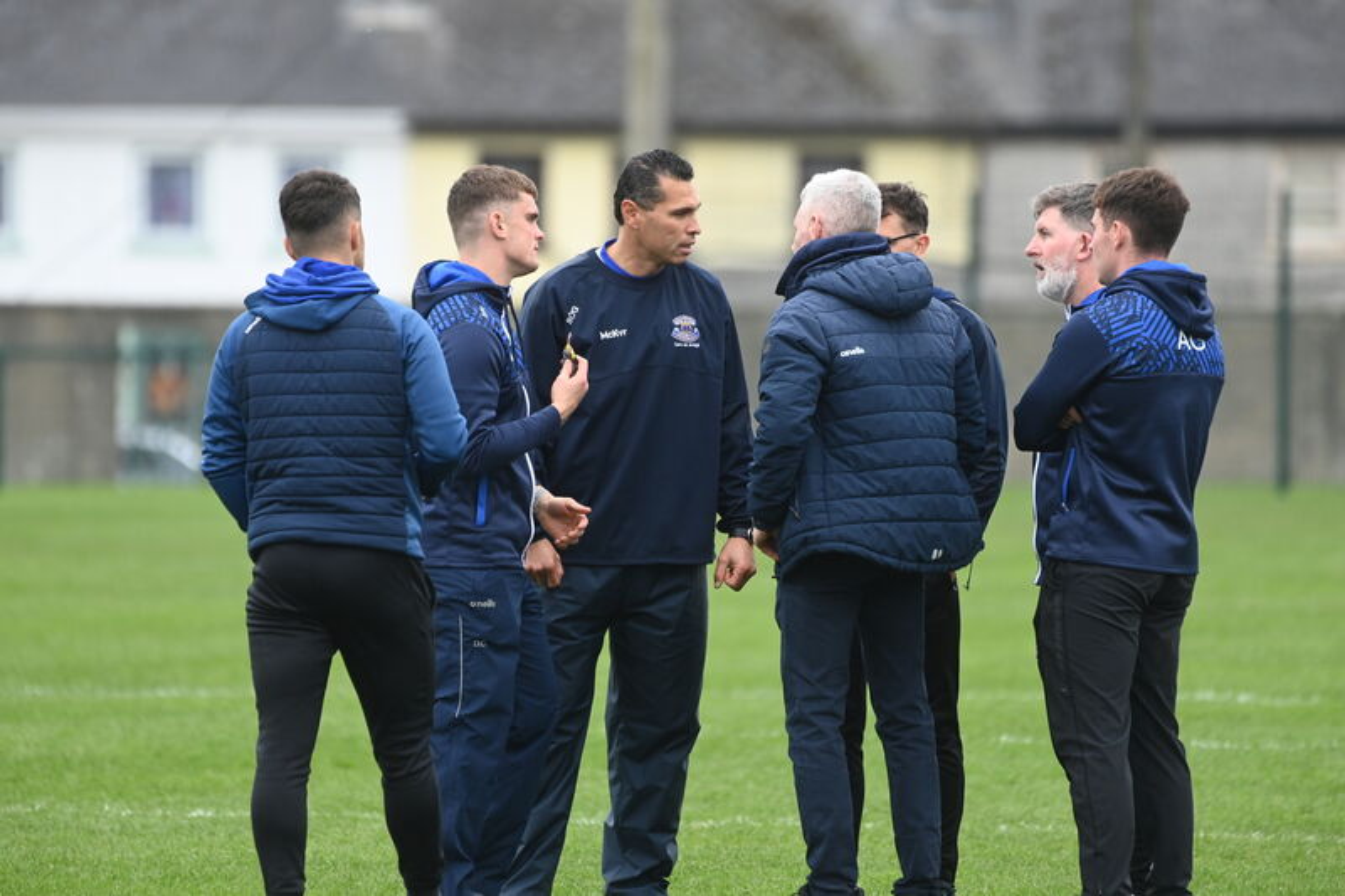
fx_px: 18676
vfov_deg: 2.7
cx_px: 672
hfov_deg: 4.1
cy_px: 448
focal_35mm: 500
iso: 1000
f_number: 5.6
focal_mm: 500
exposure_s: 1/640
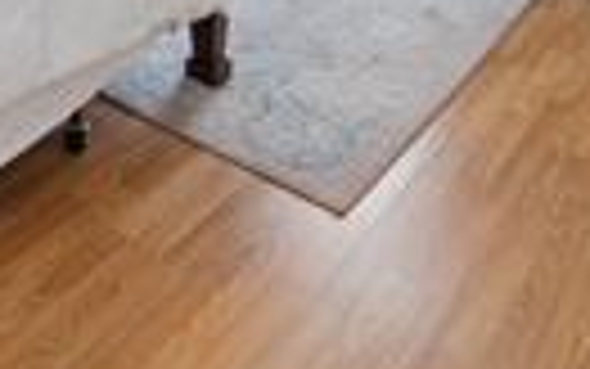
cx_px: -16
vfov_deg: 21.4
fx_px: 788
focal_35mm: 49
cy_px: -212
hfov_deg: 36.4
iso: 400
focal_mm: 14
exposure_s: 1/25
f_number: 9
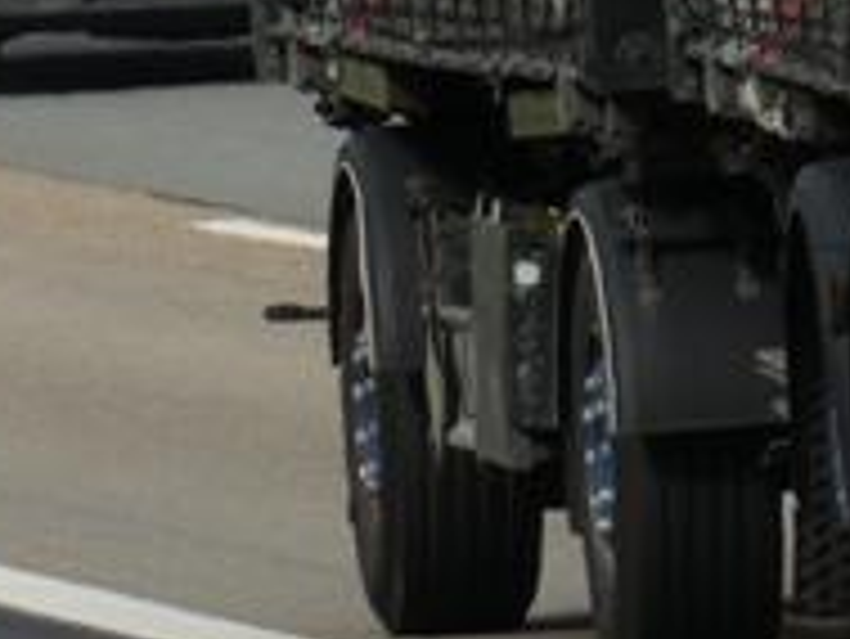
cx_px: 872
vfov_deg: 0.5
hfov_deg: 0.7
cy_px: -288
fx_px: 72729
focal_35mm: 2960
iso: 80
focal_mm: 125.5
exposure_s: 1/400
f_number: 5.6
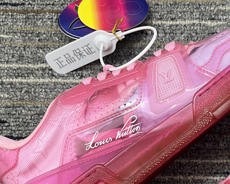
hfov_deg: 29.3
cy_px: 163
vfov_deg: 24.0
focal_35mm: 62
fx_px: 422
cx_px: 204
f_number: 1.6
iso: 160
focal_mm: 5.1
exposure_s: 1/50
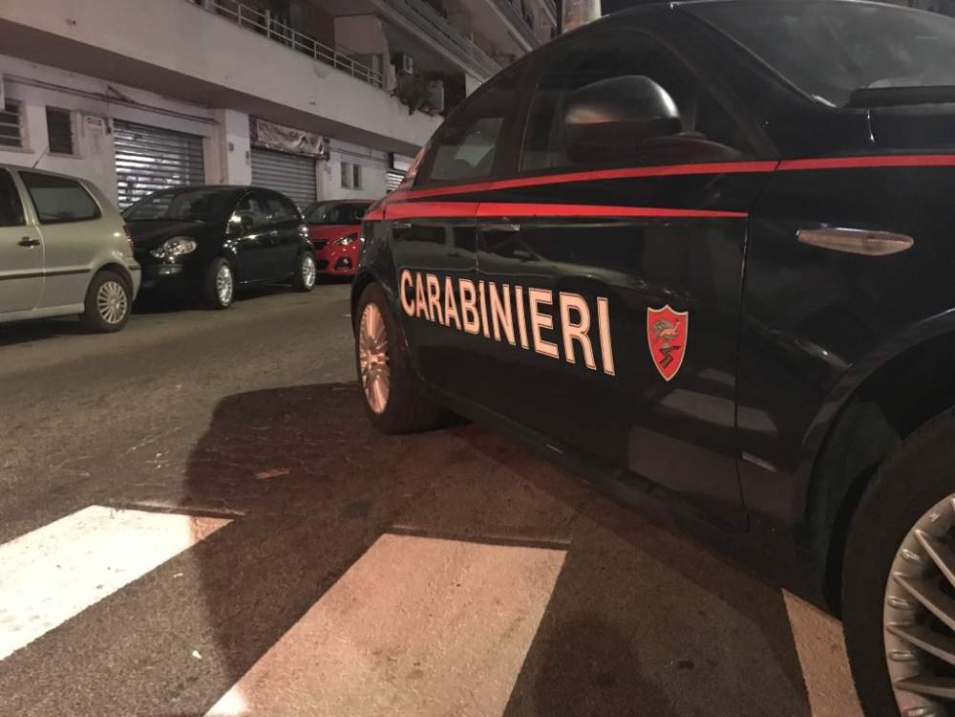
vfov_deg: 49.7
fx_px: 772
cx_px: 478
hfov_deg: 63.4
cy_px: 358
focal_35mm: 28
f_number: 1.8
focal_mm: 3.99
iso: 200
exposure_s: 1/4
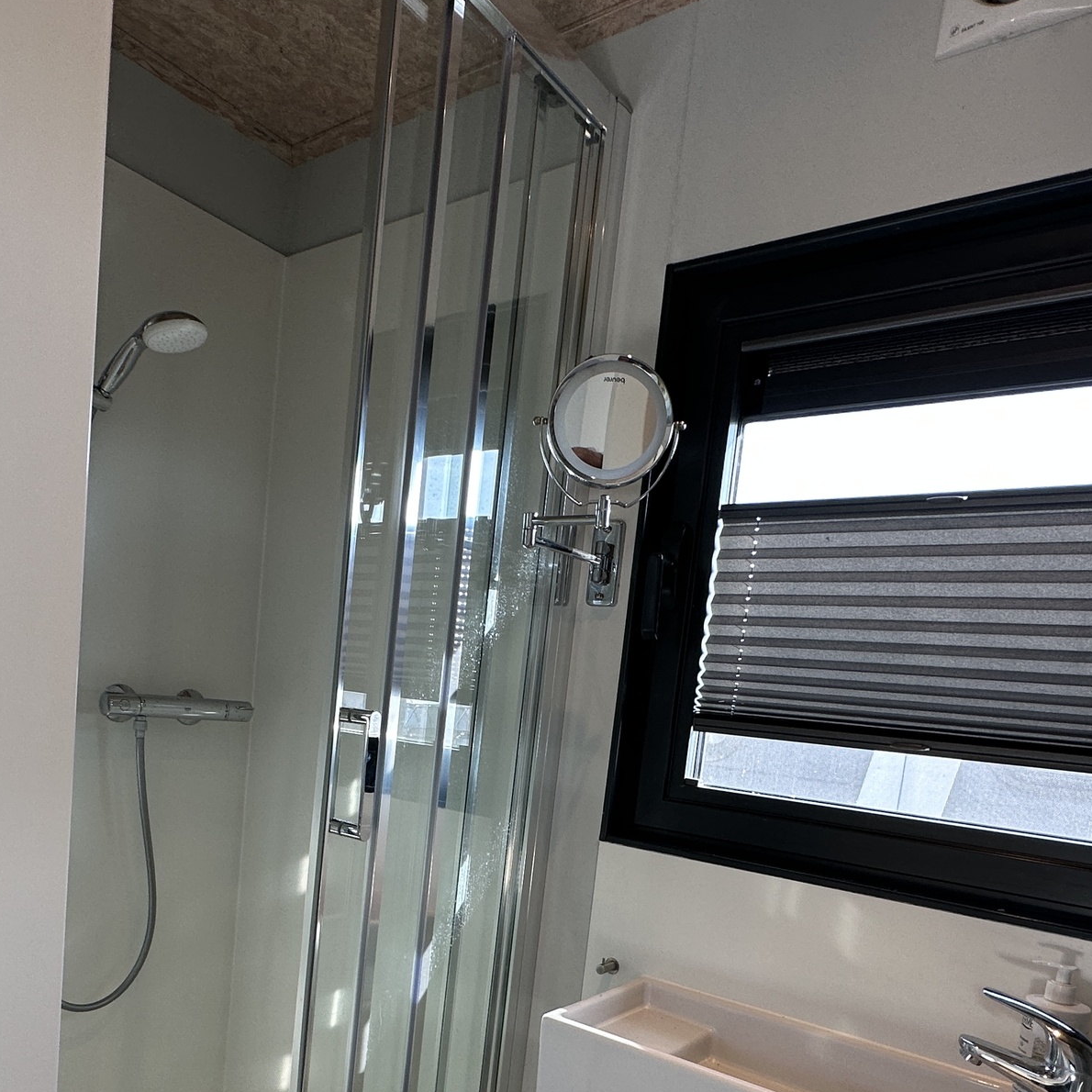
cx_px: 460
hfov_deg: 60.6
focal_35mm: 26
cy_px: 796
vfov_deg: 58.3
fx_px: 928
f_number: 2.2
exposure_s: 1/100
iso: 64
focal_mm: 2.22
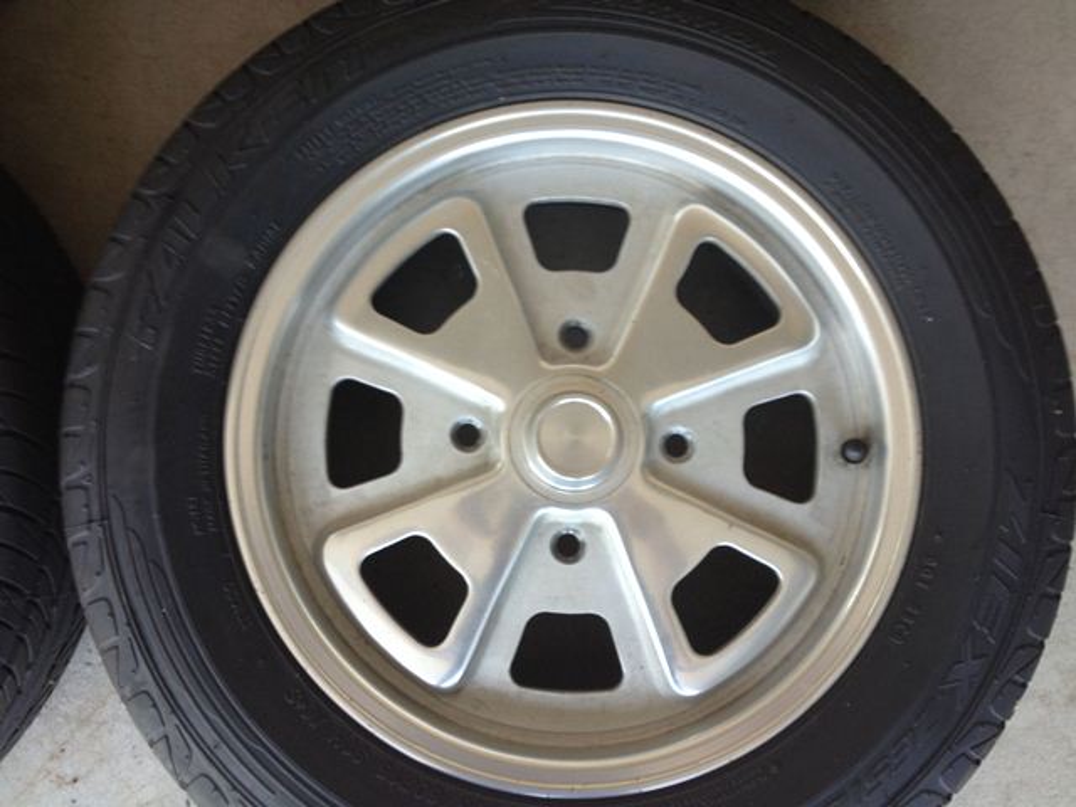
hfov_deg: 52.6
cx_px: 538
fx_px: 1088
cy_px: 404
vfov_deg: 40.7
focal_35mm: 35
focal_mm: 4.28
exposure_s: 1/30
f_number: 2.4
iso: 50
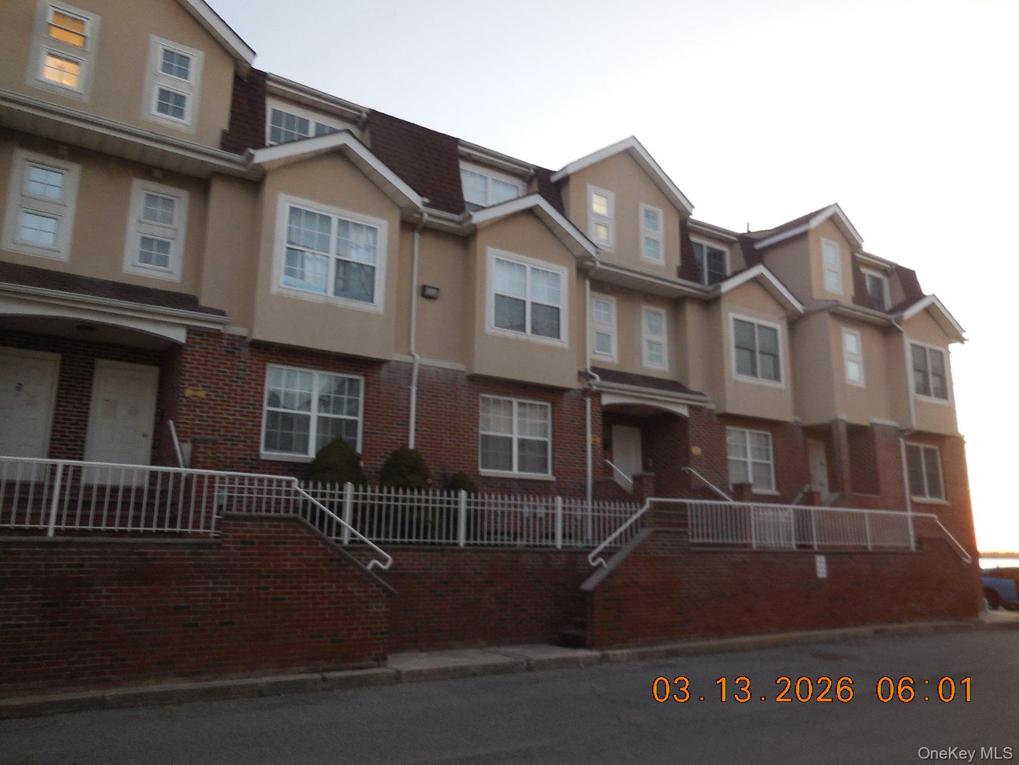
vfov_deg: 54.9
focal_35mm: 25
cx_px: 510
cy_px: 382
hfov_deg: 69.4
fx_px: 736
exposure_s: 1/25
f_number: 3.1
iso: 250
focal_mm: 4.5
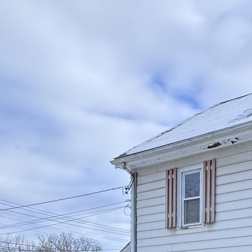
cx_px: 322
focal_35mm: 49
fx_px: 404
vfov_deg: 29.0
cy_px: 316
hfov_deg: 28.7
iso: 40
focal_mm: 2.22
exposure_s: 1/256
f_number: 2.2
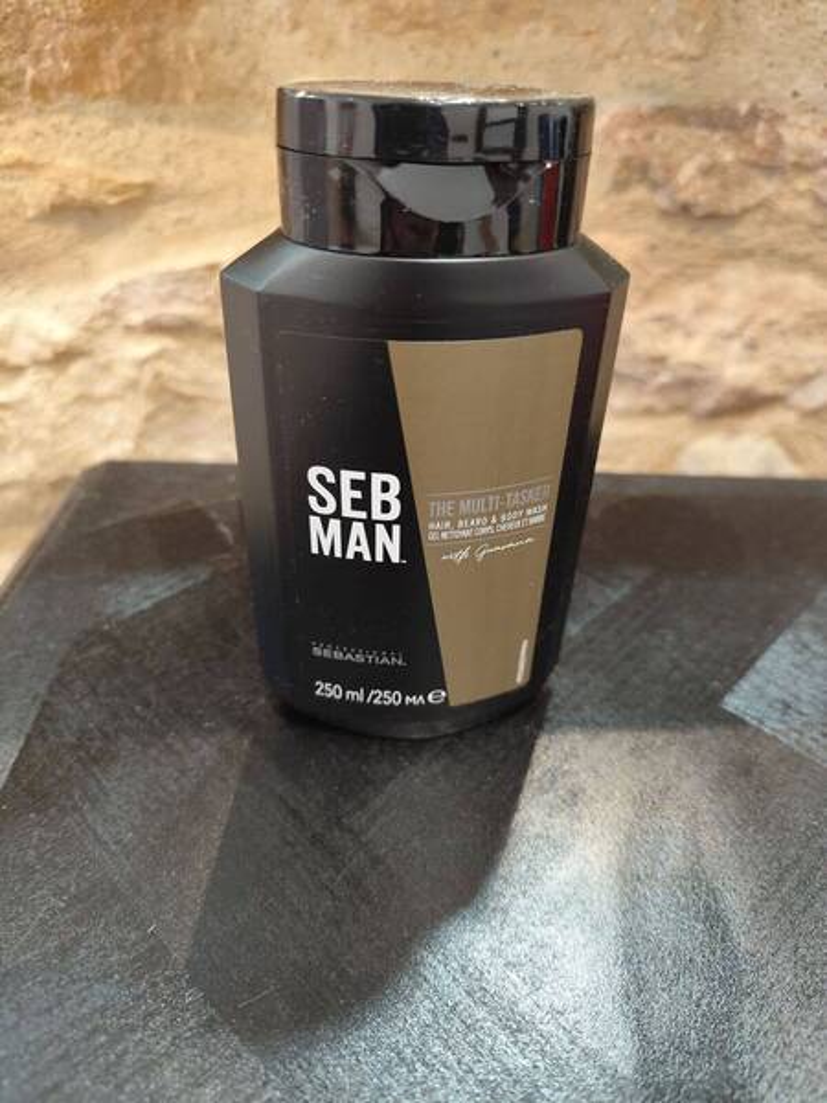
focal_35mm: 23
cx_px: 414
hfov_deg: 58.9
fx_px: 733
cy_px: 552
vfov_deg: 73.9
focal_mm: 6.19
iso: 1000
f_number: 1.65
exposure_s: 1/33.3
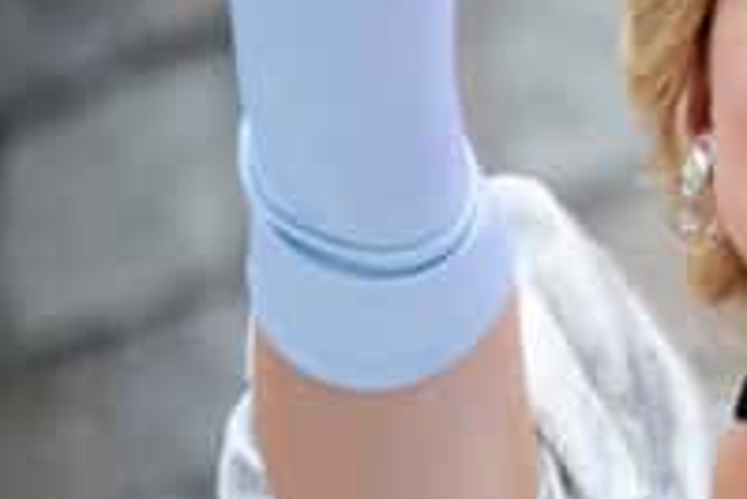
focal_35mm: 1447
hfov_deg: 1.4
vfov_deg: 1.0
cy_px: 895
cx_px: 2339
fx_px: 30046
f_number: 5.6
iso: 400
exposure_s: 1/2000
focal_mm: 150
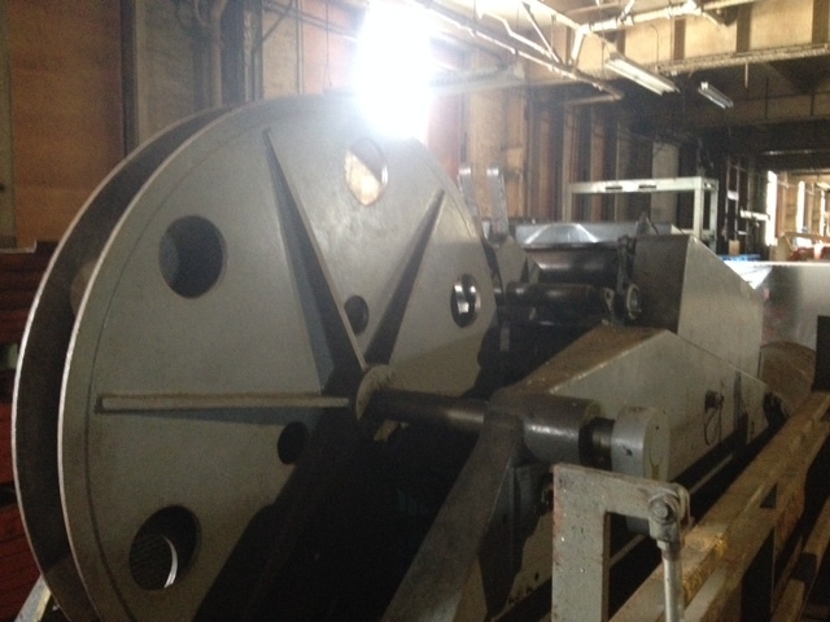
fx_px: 839
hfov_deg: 52.6
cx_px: 415
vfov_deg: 40.7
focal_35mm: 35
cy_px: 311
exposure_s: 1/15
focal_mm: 4.28
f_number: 2.4
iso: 500
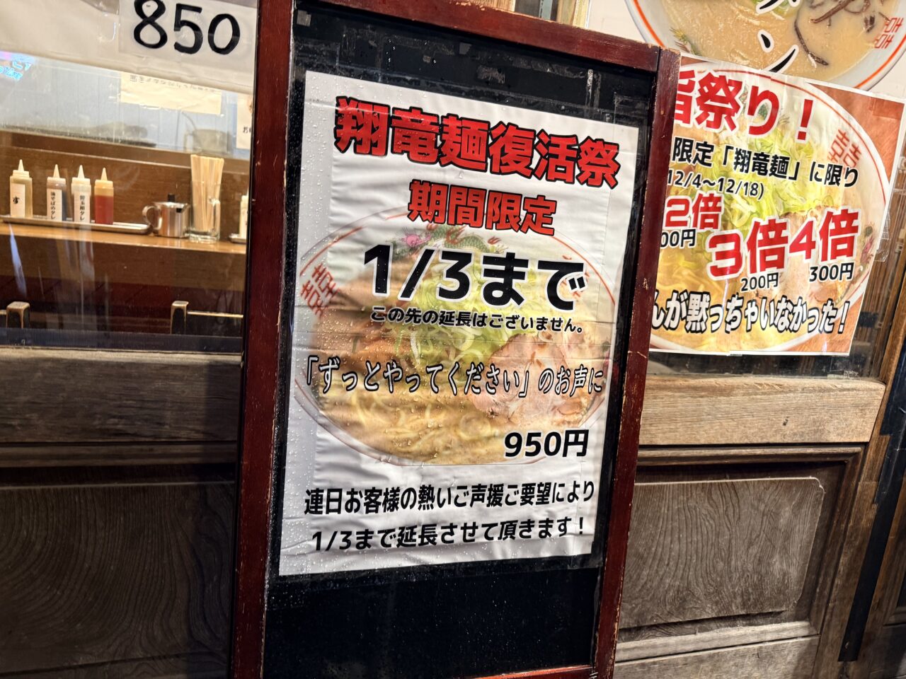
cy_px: 340
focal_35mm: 24
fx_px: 628
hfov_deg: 71.6
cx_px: 453
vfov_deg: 56.8
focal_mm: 6.76
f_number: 1.78
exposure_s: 1/50
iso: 200
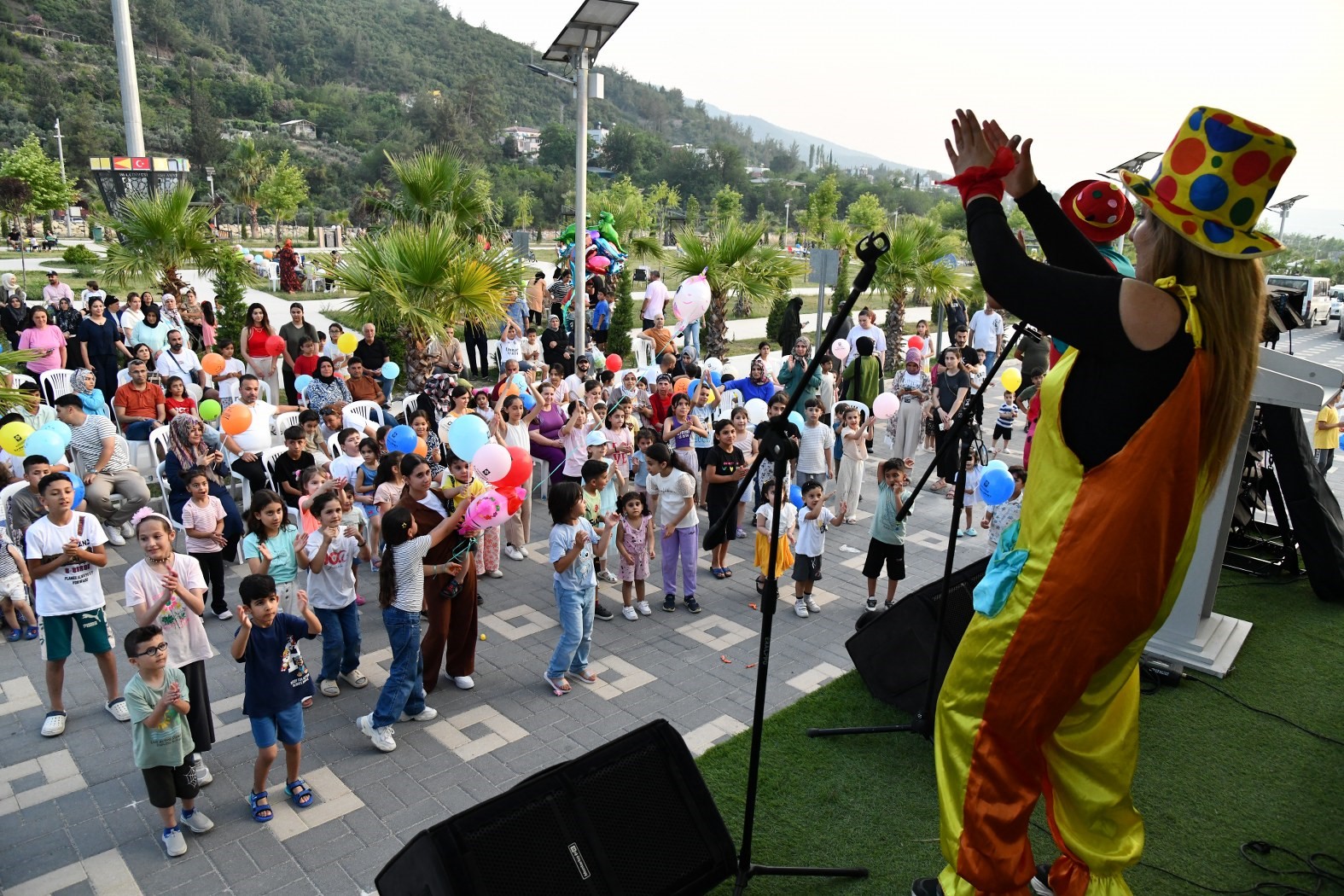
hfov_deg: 73.7
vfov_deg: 53.1
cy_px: 448
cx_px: 672
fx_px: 896
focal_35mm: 24
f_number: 5.6
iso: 2500
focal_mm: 24
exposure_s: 1/250
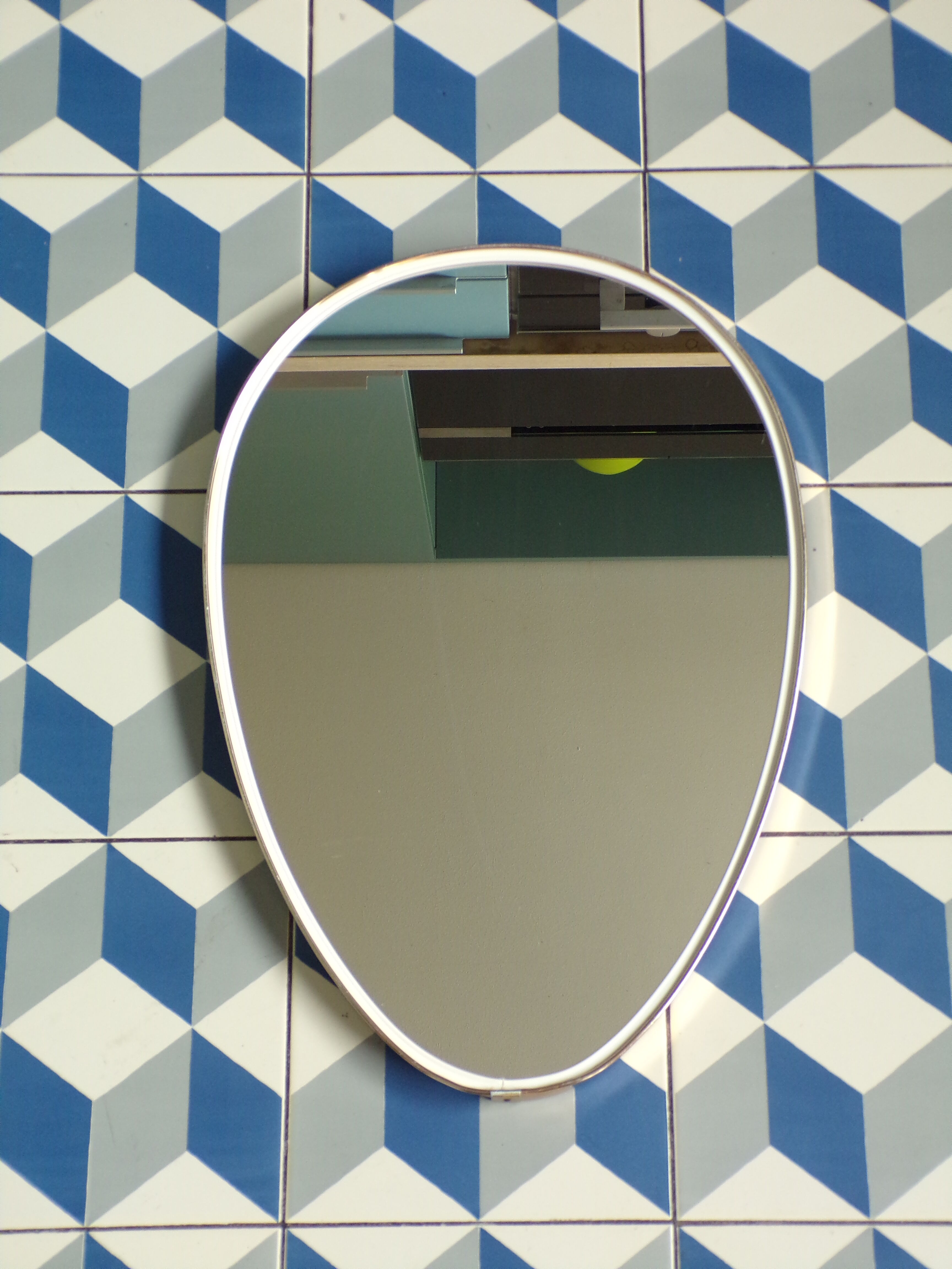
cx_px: 476
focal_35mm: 49
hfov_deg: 29.7
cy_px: 634
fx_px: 1797
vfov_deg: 38.9
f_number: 3.5
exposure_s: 1/34
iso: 200
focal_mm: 8.7
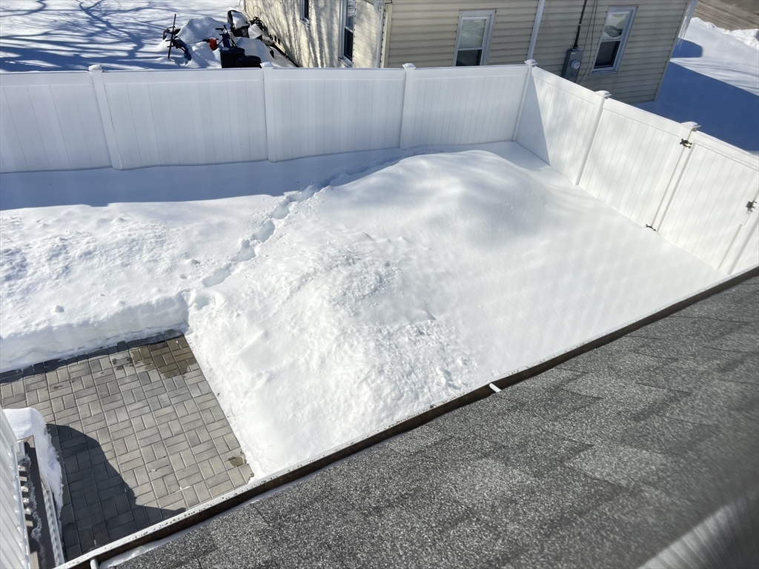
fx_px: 570
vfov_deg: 53.1
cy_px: 284
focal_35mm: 26
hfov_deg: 67.3
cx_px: 380
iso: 50
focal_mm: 5.7
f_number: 1.5
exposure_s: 1/5319
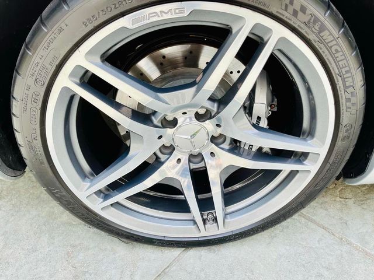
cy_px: 140
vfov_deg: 53.1
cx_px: 187
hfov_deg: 67.3
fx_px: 281
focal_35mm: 26
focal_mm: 5.1
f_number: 1.6
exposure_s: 1/668
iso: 32
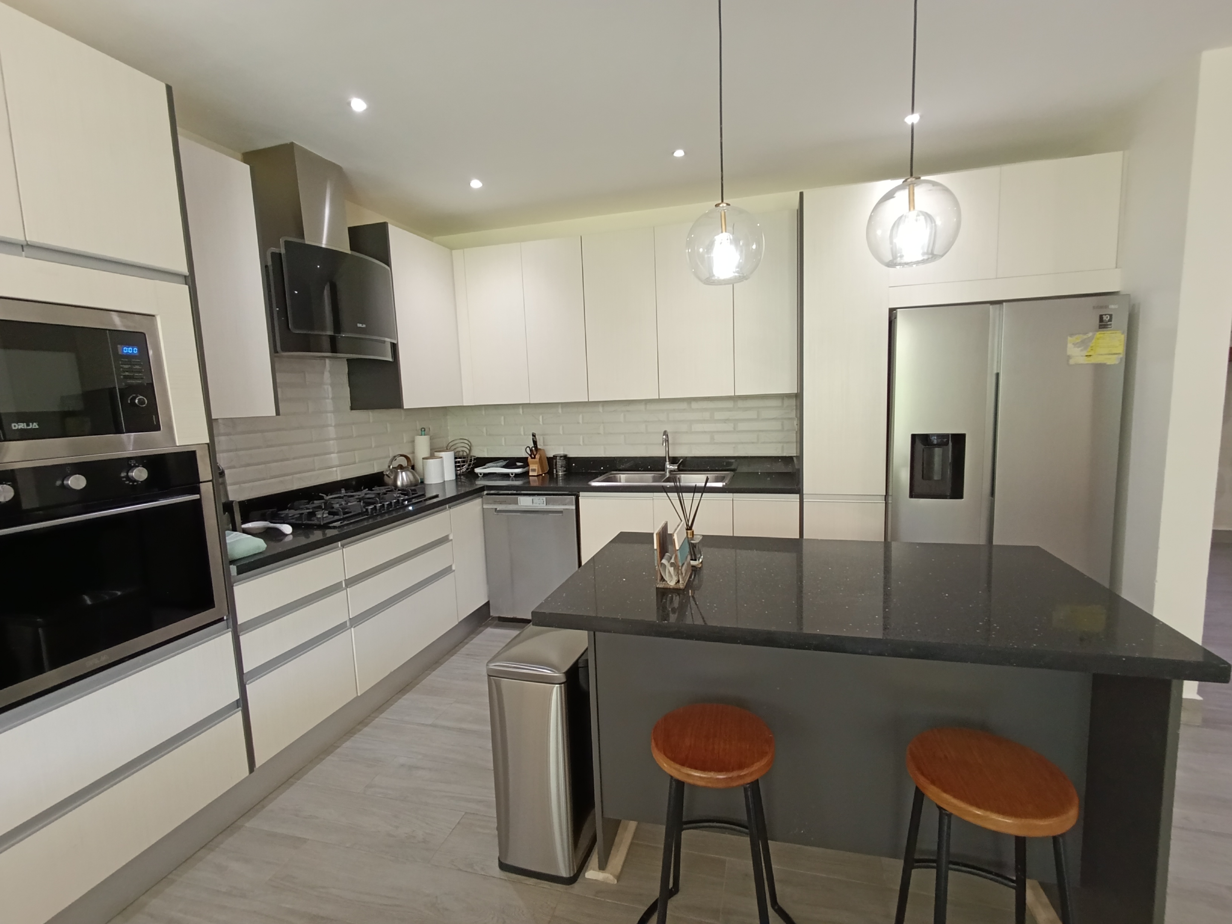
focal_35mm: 16
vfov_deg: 78.1
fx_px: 569
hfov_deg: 94.5
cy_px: 462
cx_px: 616
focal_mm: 1.65
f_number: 2.2
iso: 320
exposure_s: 1/50
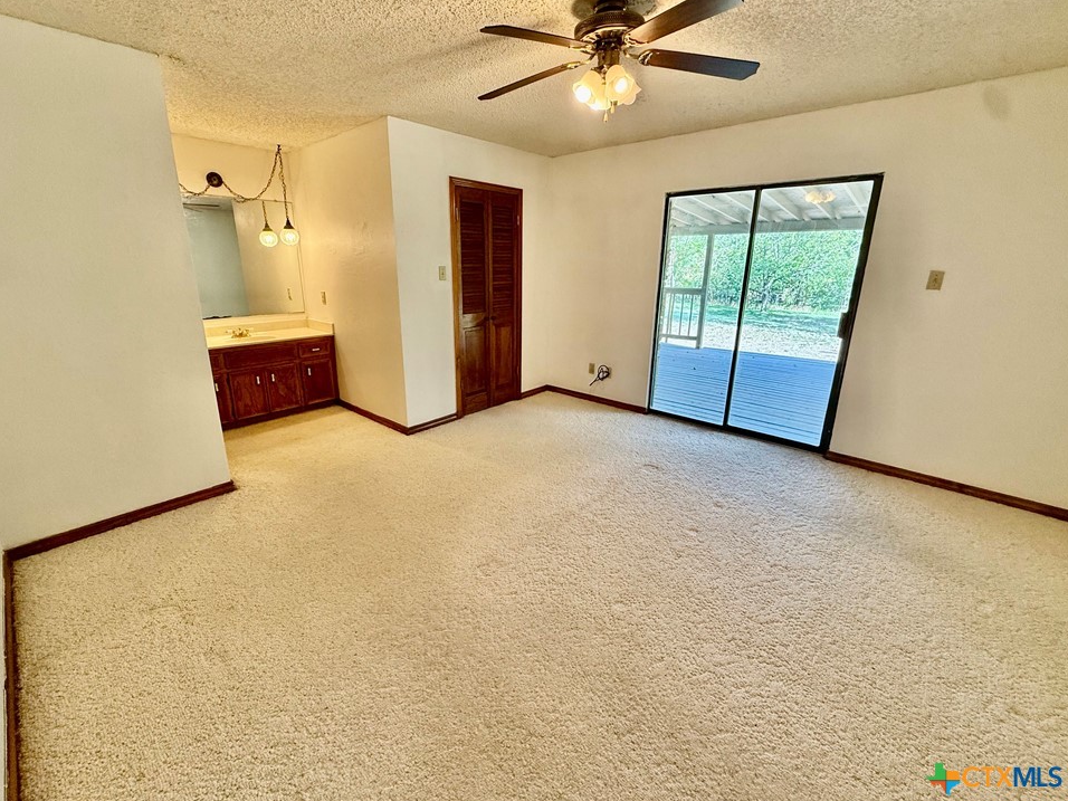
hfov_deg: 98.1
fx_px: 463
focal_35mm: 15
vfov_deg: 81.7
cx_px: 517
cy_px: 389
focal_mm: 2.22
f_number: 2.2
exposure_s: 1/120
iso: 200
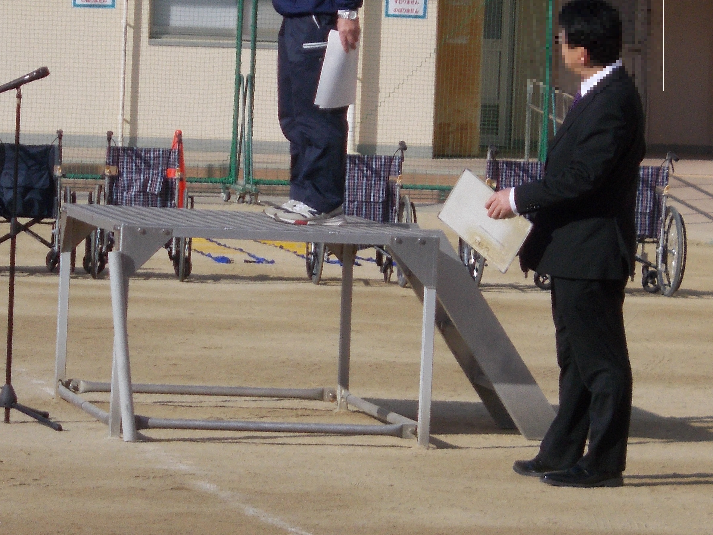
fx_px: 5211
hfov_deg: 7.8
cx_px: 305
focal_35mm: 253
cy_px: 102
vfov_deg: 5.9
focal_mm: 23
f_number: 6.5
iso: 100
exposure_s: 1/500
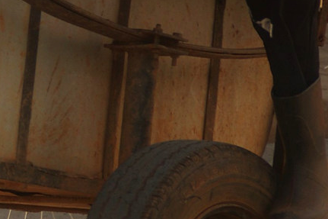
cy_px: -31
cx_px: -330
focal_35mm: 836
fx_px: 7614
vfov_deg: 1.6
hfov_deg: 2.5
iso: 100
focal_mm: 100
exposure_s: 1/160
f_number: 6.3
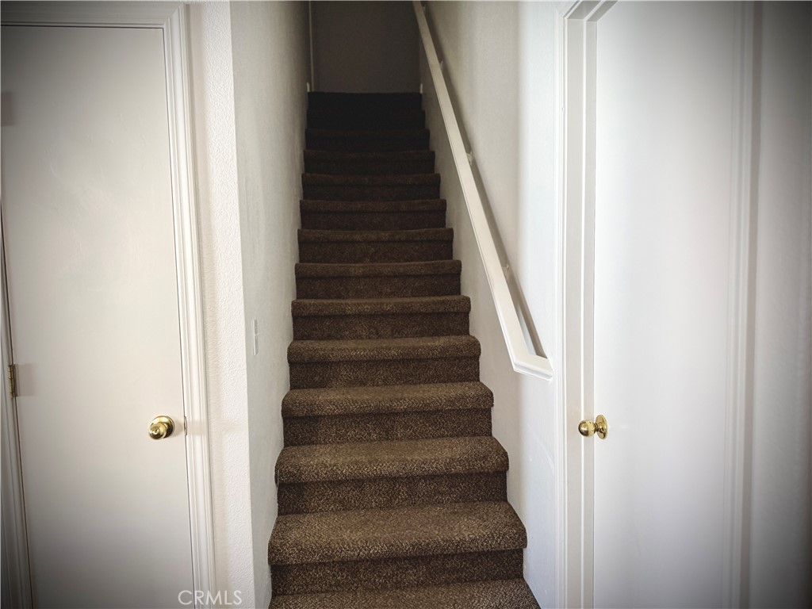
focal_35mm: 24
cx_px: 406
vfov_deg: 56.8
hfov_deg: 71.6
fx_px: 563
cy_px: 304
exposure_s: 1/115
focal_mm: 6.76
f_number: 1.78
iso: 200
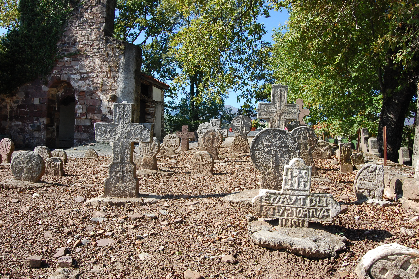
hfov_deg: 62.0
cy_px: 140
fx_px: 349
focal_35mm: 30
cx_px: 210
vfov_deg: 43.5
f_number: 10
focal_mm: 20
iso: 360
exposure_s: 1/250
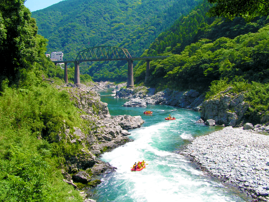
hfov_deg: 47.9
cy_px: 101
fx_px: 303
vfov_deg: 36.8
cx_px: 134
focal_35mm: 39
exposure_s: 1/250
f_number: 5.6
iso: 50
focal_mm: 6.5
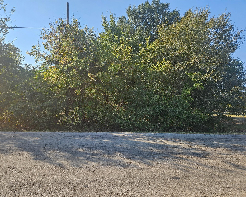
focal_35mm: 24
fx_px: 175
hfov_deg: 70.3
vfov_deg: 58.8
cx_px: 125
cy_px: 99
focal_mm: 5.4
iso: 25
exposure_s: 1/950
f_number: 1.8
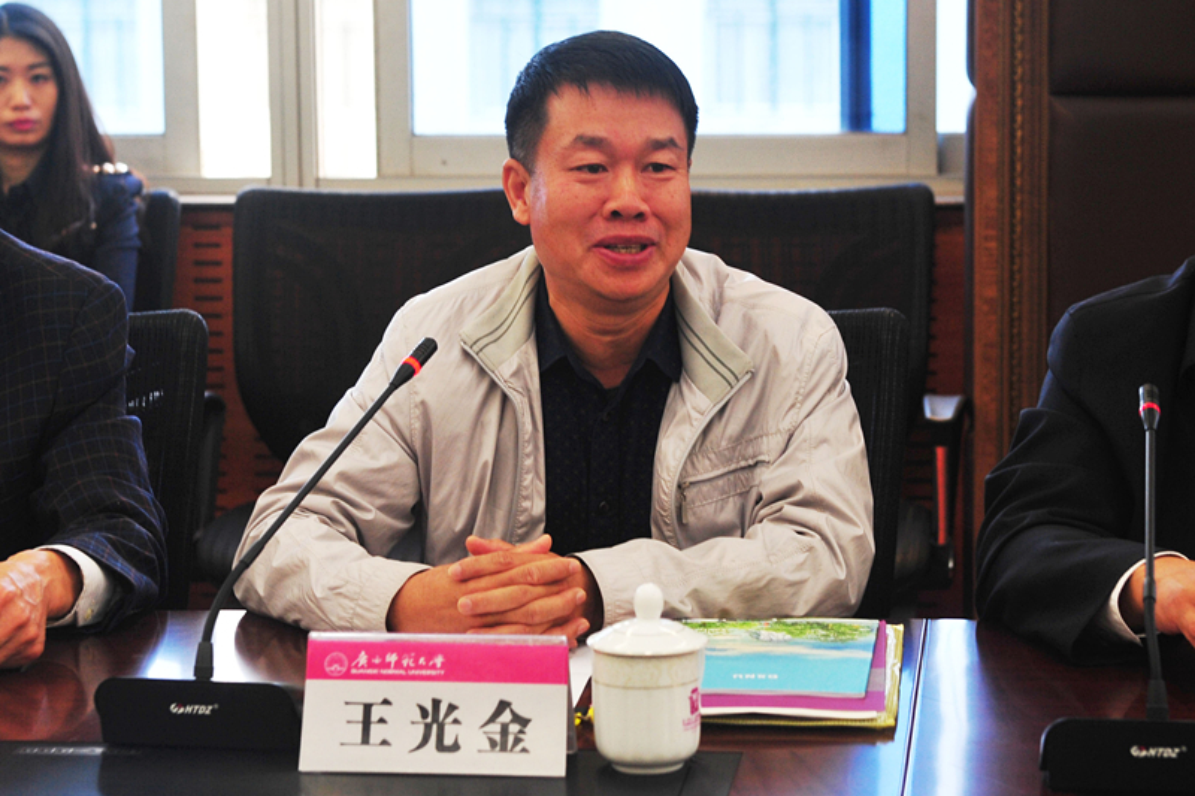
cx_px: 598
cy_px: 398
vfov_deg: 21.9
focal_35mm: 62
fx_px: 2057
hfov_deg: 32.4
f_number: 5
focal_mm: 62
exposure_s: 1/50
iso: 640
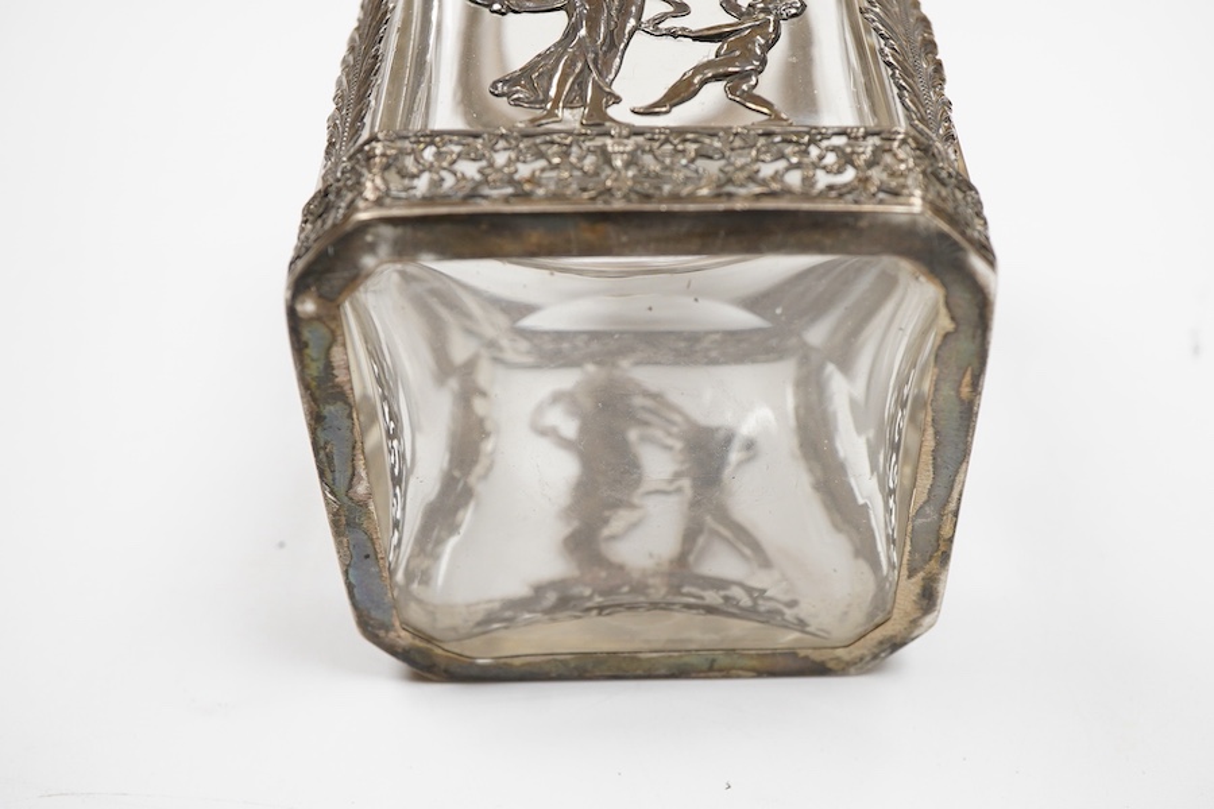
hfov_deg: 43.6
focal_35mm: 45
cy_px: 404
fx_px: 1517
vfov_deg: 29.9
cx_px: 607
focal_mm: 30
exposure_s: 1/125
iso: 1250
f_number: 9
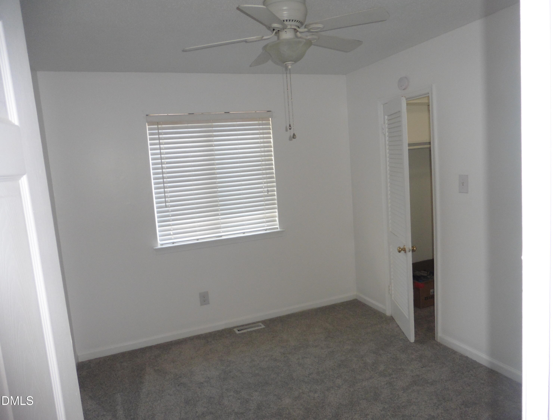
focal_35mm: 24
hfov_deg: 71.6
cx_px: 280
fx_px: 388
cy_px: 210
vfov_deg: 56.8
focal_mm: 4.3
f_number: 3.3
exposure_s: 1/60
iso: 200
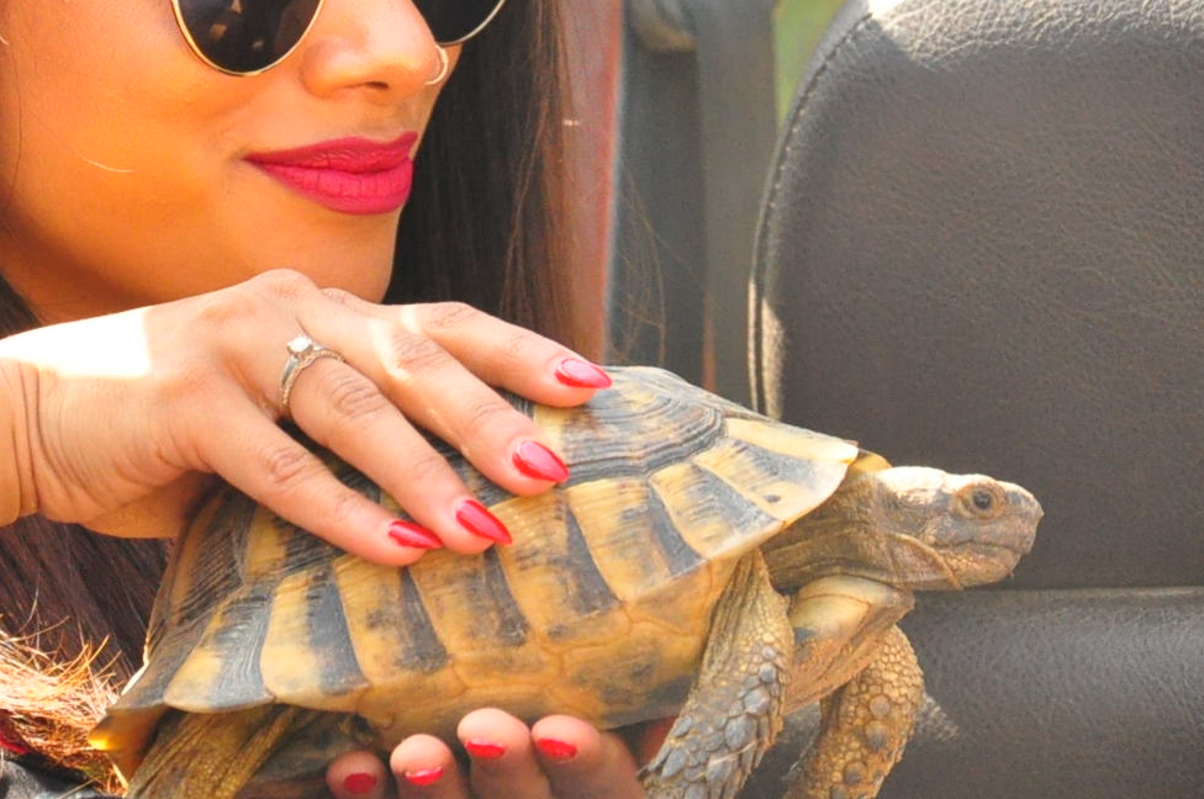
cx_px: 551
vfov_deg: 4.9
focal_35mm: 280
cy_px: 201
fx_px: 9355
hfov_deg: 7.4
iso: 1600
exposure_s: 1/640
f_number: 6.3
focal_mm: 85
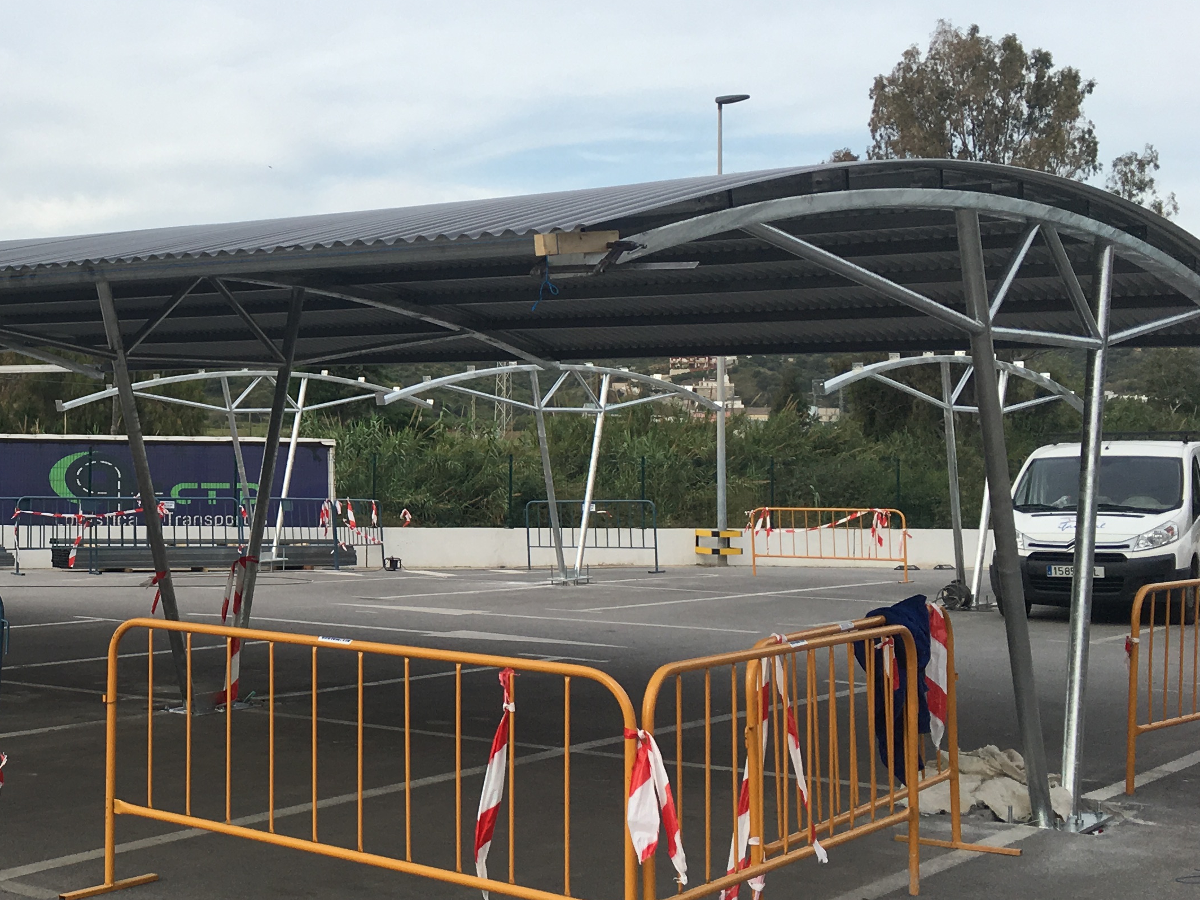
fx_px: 1906
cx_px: 111
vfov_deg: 26.5
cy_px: 376
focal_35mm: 55
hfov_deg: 33.1
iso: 25
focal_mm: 4.15
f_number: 2.2
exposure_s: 1/916
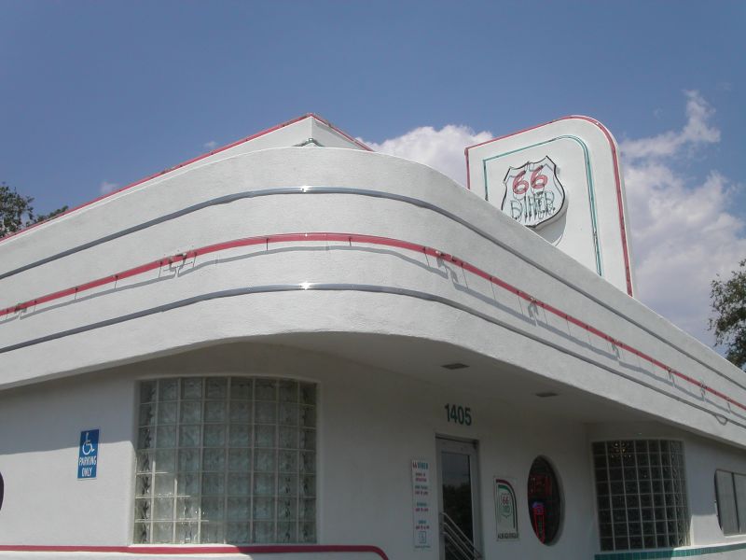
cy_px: 280
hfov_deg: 49.0
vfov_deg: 37.7
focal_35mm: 38
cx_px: 373
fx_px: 819
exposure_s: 1/750
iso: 100
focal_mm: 7.8
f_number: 8
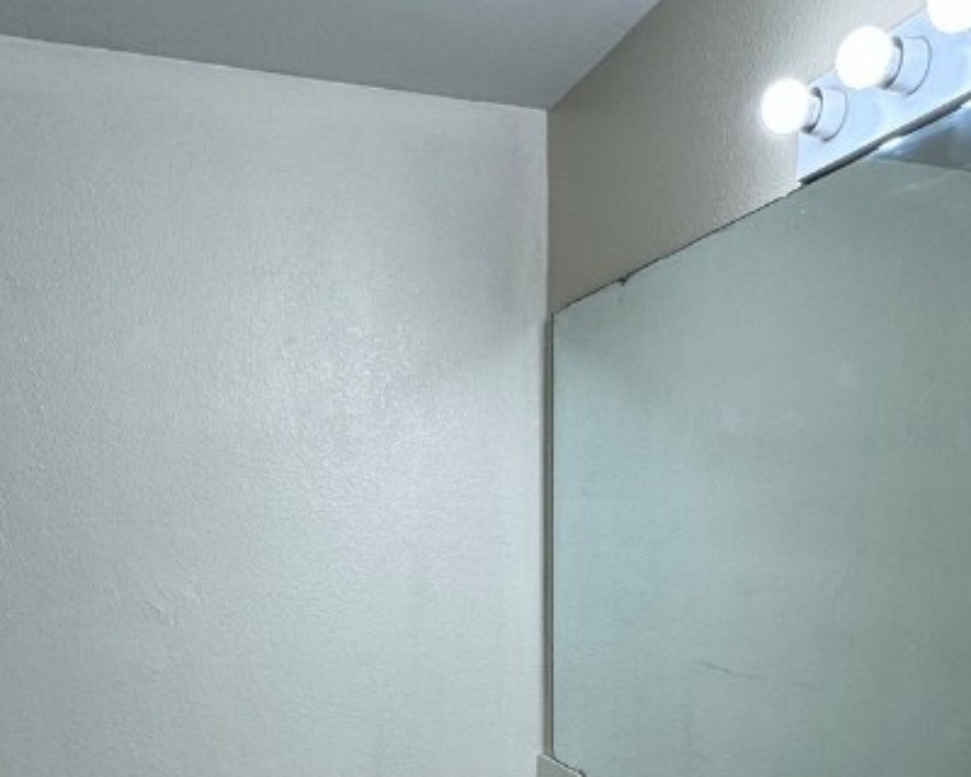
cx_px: 512
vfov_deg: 38.1
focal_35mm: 35
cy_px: 758
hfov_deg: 51.5
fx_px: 1006
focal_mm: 2.22
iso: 64
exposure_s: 1/120
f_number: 2.2
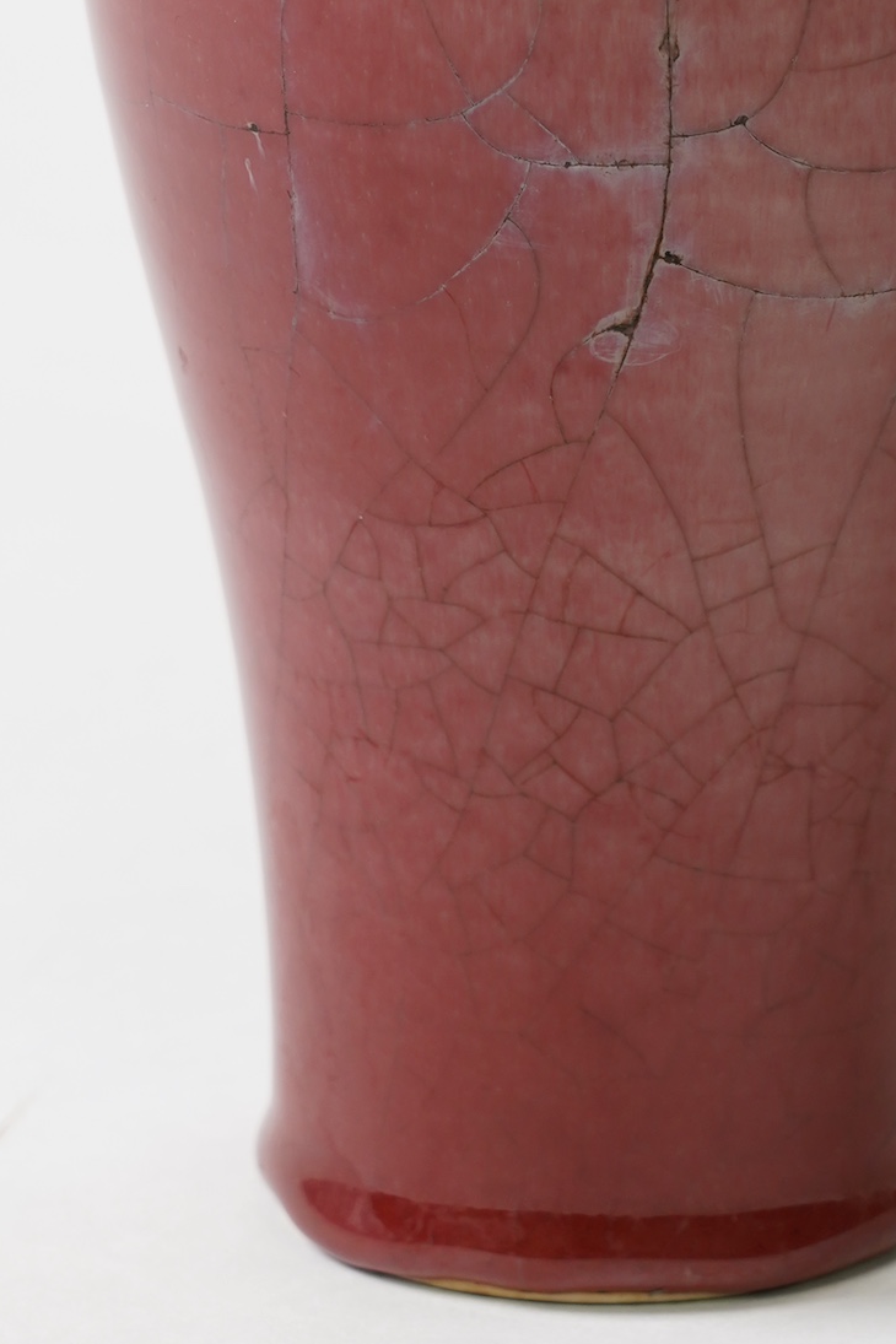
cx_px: 595
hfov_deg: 5.2
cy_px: 404
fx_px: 9818
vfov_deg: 7.8
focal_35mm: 263
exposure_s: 1/125
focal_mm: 105
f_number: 7.1
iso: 500
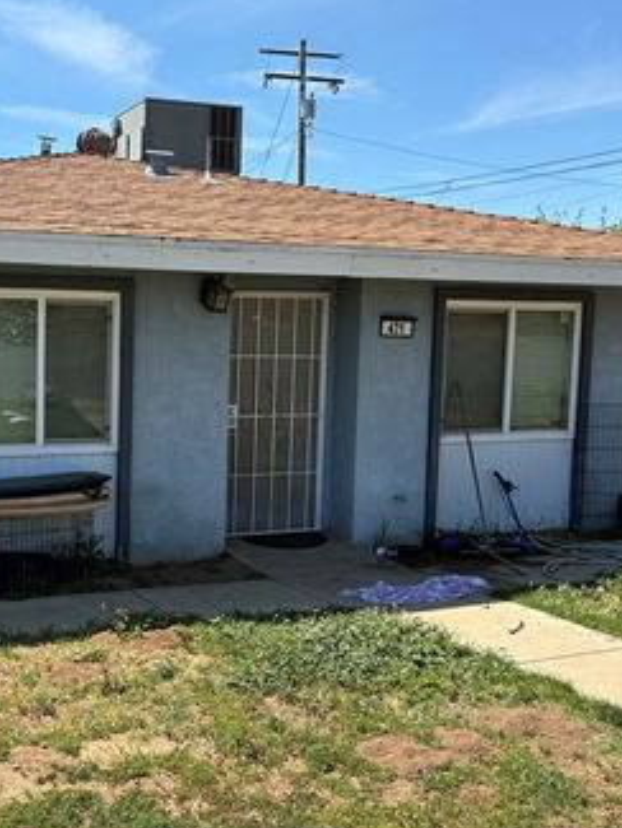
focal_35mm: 40
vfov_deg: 46.8
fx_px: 958
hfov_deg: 34.8
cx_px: 117
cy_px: 386
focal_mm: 4.2
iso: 25
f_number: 1.64
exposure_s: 1/1033
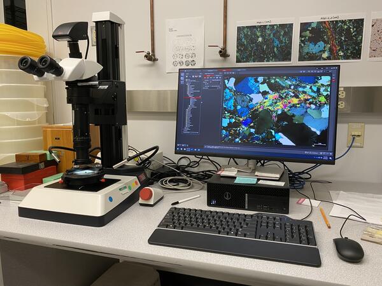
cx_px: 191
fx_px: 287
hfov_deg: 67.3
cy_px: 143
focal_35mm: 26
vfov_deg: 53.1
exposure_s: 1/60
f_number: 1.8
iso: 80
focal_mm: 4.25
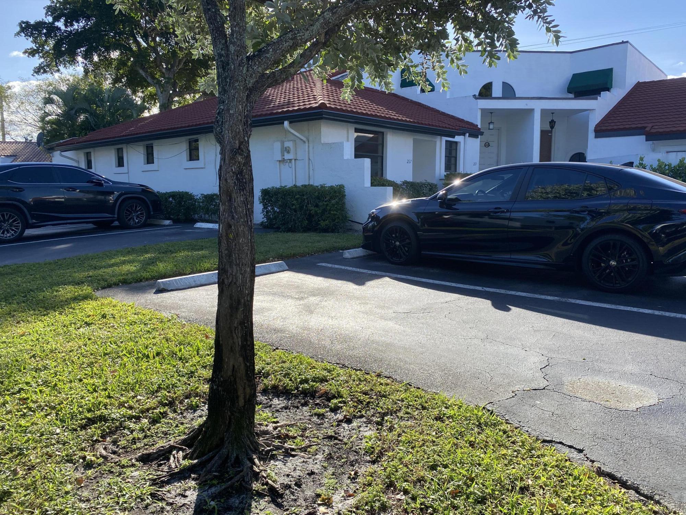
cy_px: 258
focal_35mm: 26
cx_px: 343
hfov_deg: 67.3
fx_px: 515
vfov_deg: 53.1
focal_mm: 4.25
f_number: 1.8
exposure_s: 1/1157
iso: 32
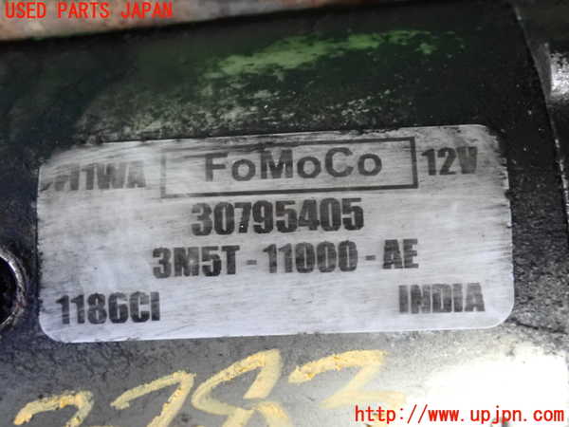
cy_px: 214
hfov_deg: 31.2
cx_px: 284
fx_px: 1019
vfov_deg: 23.7
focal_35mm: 62
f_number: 3.6
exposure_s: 1/80
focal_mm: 11.09
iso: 1600
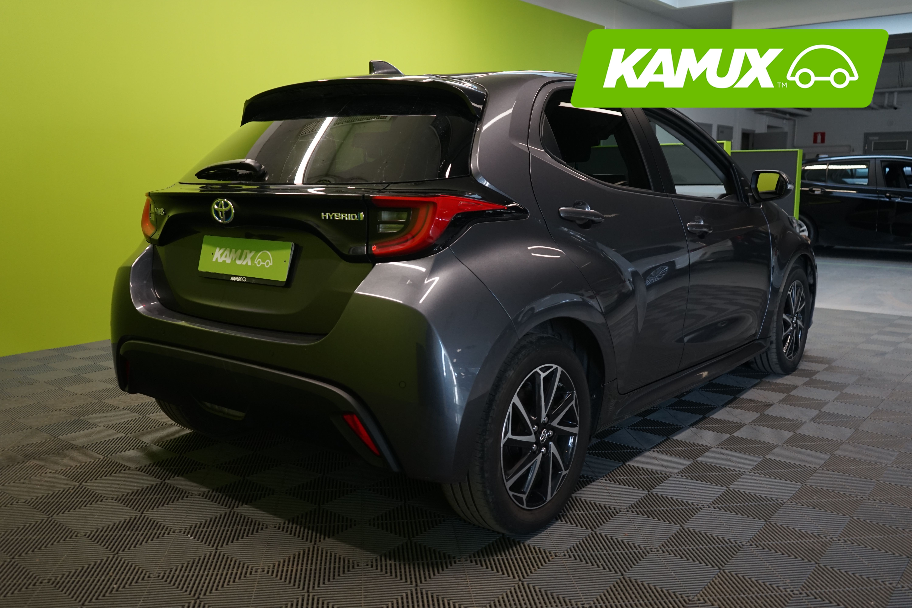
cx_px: 456
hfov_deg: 60.3
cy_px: 304
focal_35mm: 31
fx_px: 785
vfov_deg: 42.3
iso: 800
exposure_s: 1/30
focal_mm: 31
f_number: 4.5
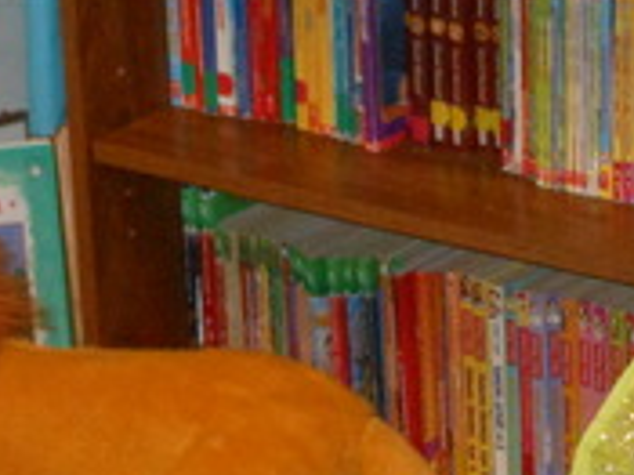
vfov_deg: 6.4
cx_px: 768
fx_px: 4210
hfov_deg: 8.5
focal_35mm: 230
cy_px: 384
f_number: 5
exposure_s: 1/60
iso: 500
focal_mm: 11.2
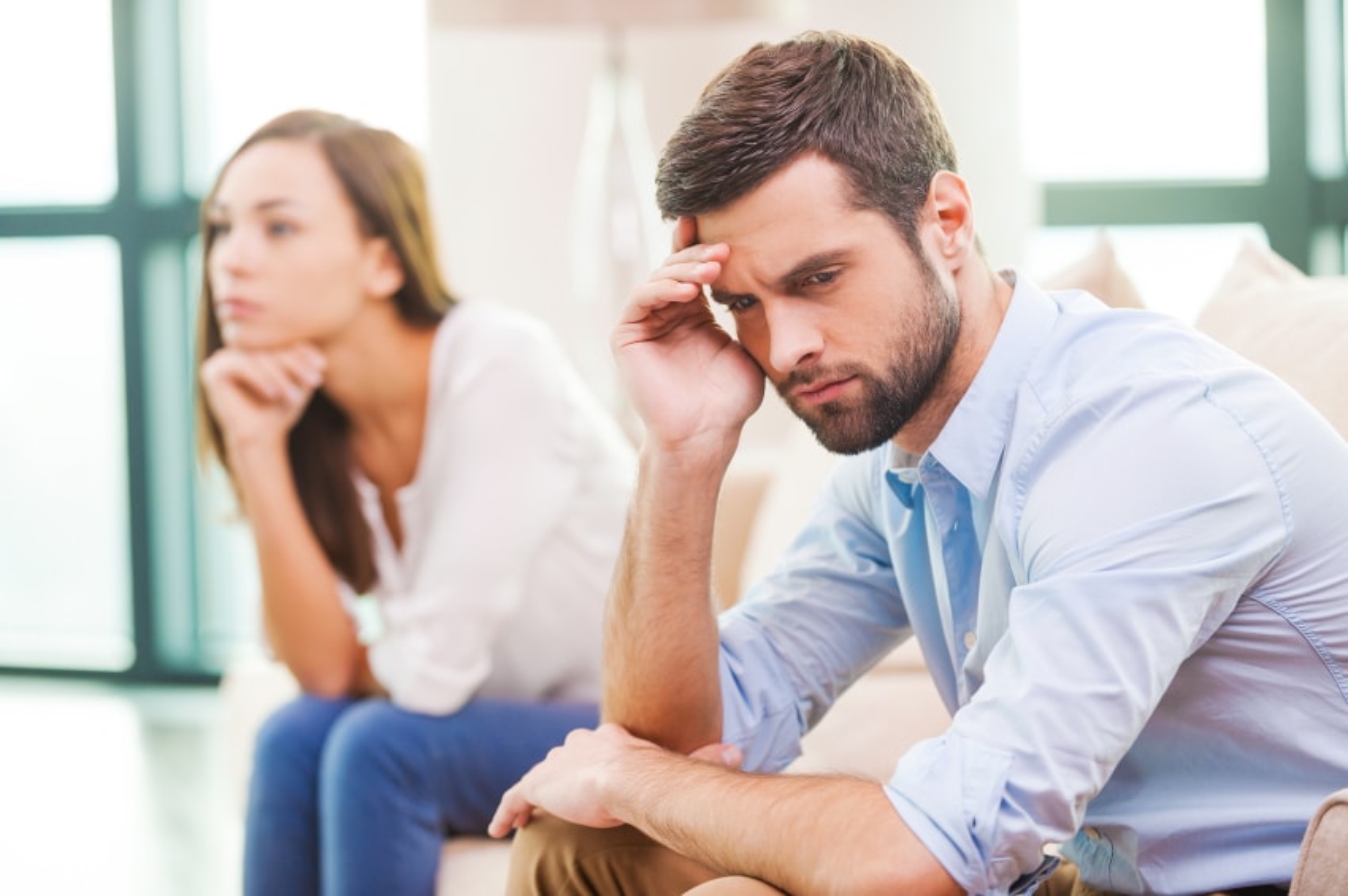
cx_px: 674
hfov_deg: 22.6
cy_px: 448
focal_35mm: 90
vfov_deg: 15.2
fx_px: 3367
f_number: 2.8
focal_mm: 90
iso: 320
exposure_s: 1/100
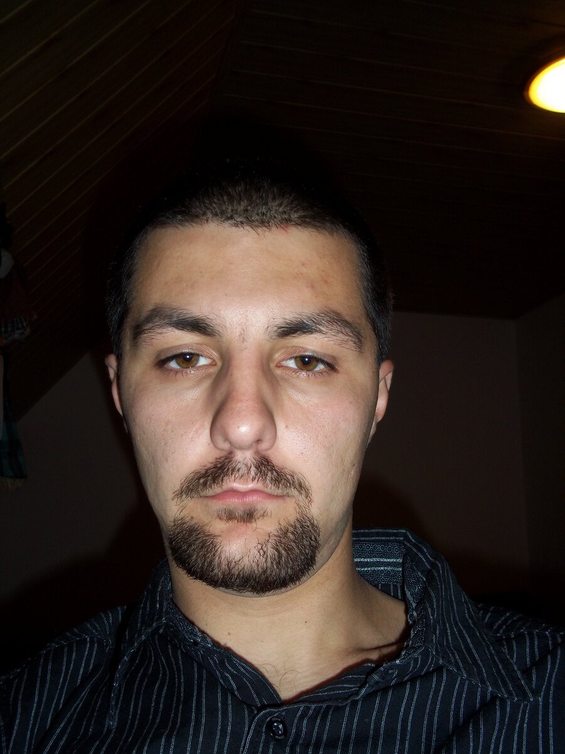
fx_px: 783
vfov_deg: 51.4
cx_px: 282
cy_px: 377
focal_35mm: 36
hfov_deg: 39.7
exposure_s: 1/30
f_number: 3.1
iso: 80
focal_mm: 6.5
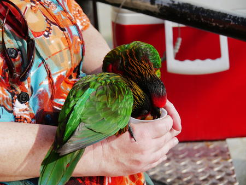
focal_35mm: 140
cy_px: 92
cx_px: 123
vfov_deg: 10.6
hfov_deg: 14.1
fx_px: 995
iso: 640
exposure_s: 1/160
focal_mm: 70
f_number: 5.5
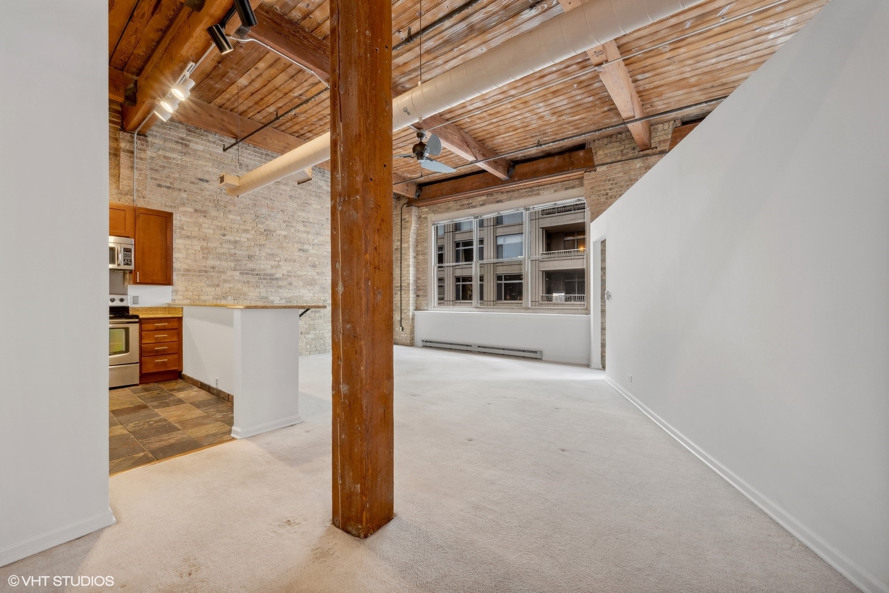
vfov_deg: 81.2
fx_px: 346
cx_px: 444
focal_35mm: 14
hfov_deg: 104.3
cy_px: 296
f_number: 9.5
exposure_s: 1/2
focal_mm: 14
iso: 400
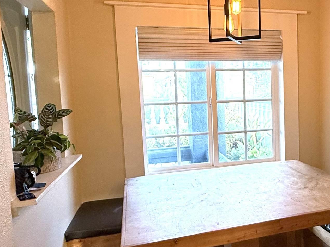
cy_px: 119
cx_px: 241
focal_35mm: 34
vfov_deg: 41.8
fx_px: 324
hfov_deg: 52.0
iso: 250
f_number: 2.2
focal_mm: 2.22
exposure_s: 1/120
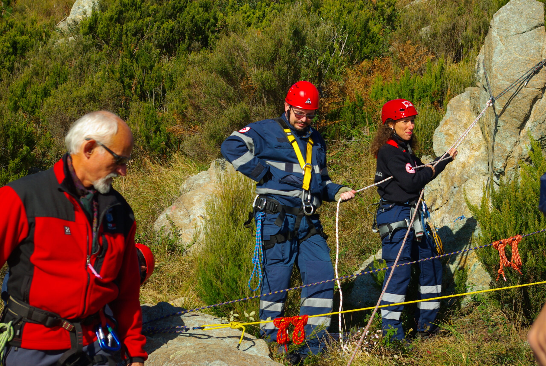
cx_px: 273
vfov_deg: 20.2
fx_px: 1025
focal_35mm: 68
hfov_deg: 29.8
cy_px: 183
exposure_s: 1/180
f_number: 8
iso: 100
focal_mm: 45
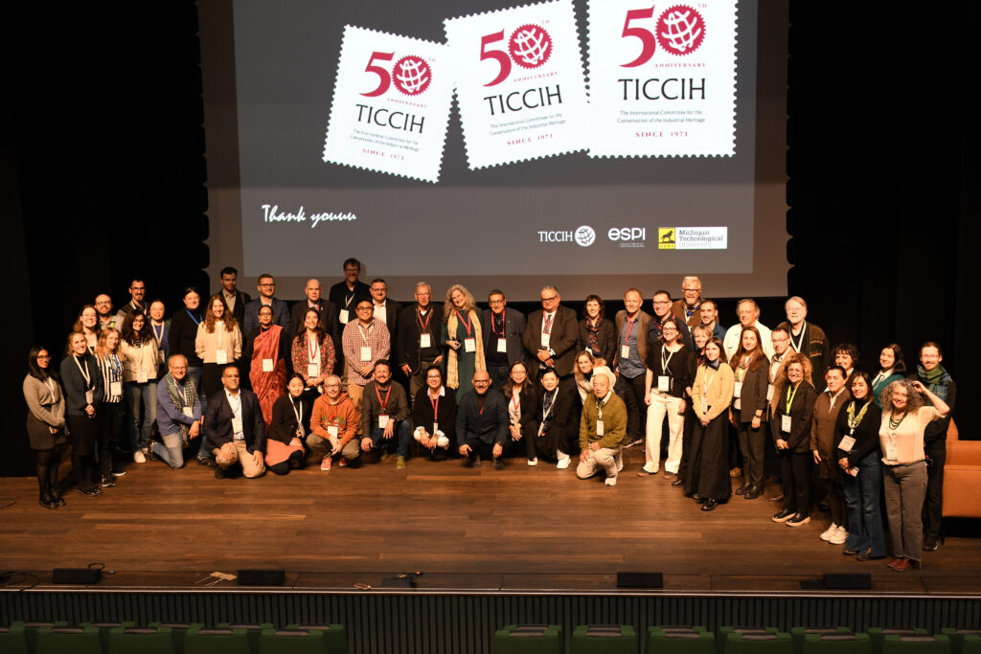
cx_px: 490
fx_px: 1581
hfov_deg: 34.5
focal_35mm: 58
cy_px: 327
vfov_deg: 23.4
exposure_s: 1/60
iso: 800
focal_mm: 58
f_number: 3.5
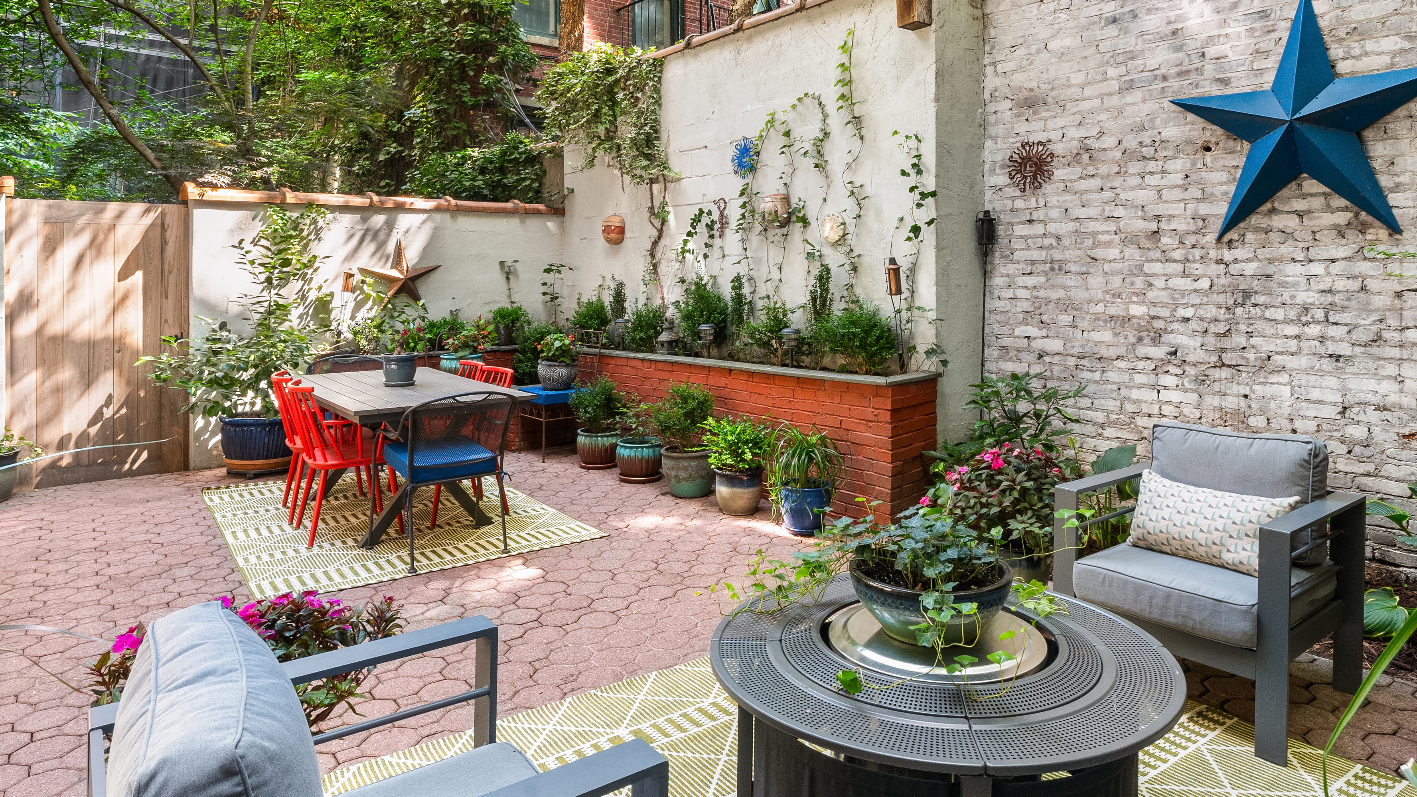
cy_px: 260
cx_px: 780
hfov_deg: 78.5
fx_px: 864
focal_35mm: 23
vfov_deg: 48.6
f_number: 13
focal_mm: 13
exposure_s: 1/6
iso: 640
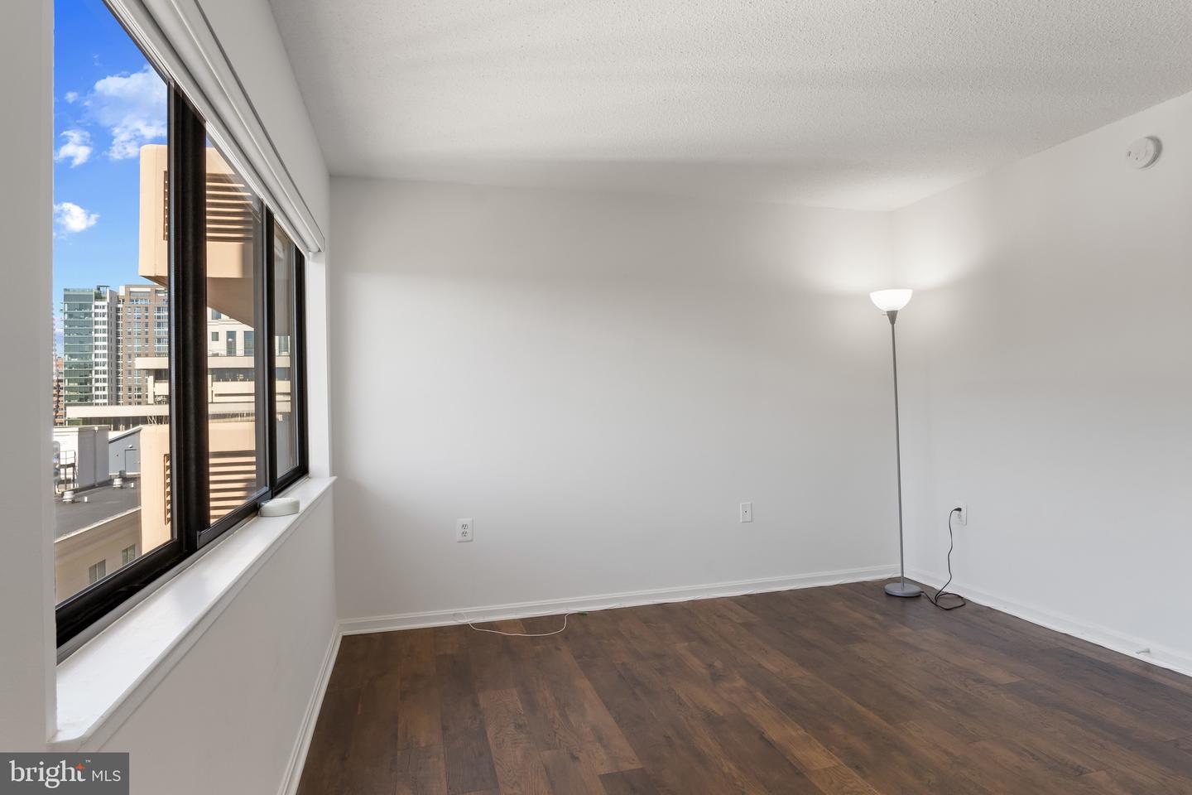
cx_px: 596
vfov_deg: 67.4
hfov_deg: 90.0
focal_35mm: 18
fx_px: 596
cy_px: 398
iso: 200
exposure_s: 1/50
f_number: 9
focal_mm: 12
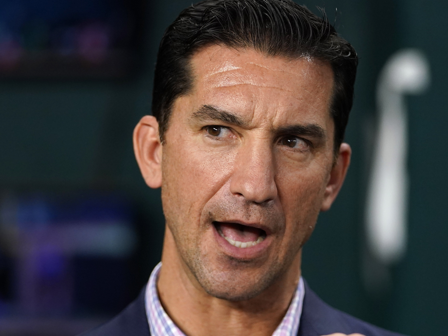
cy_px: 171
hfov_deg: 8.6
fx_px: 2976
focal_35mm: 230
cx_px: 222
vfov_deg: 6.5
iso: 2000
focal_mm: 132
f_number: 2.8
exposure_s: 1/2500
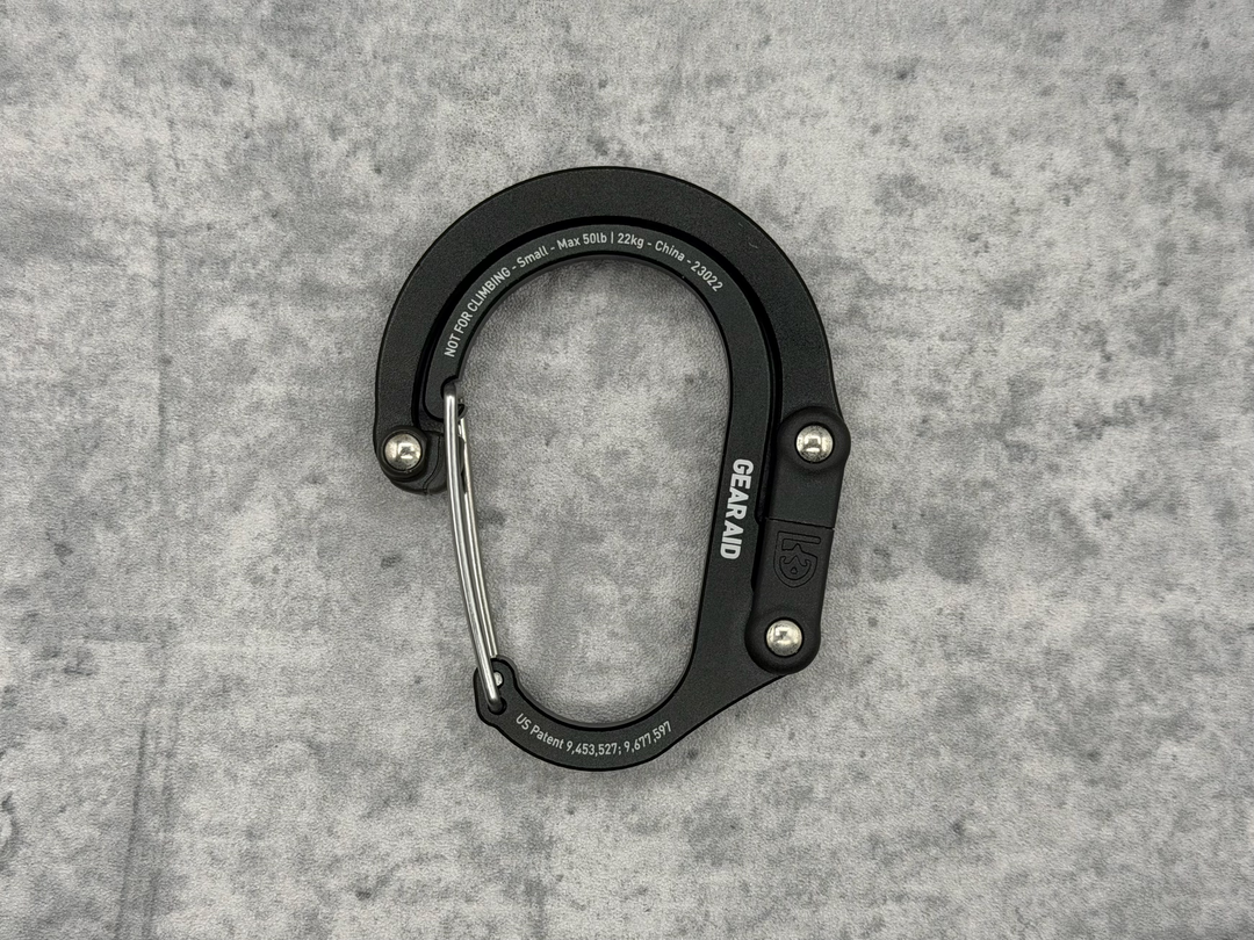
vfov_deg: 30.3
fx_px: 1739
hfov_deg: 39.7
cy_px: 470
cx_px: 627
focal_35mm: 48
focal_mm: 6.76
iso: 64
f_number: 1.78
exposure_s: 1/855
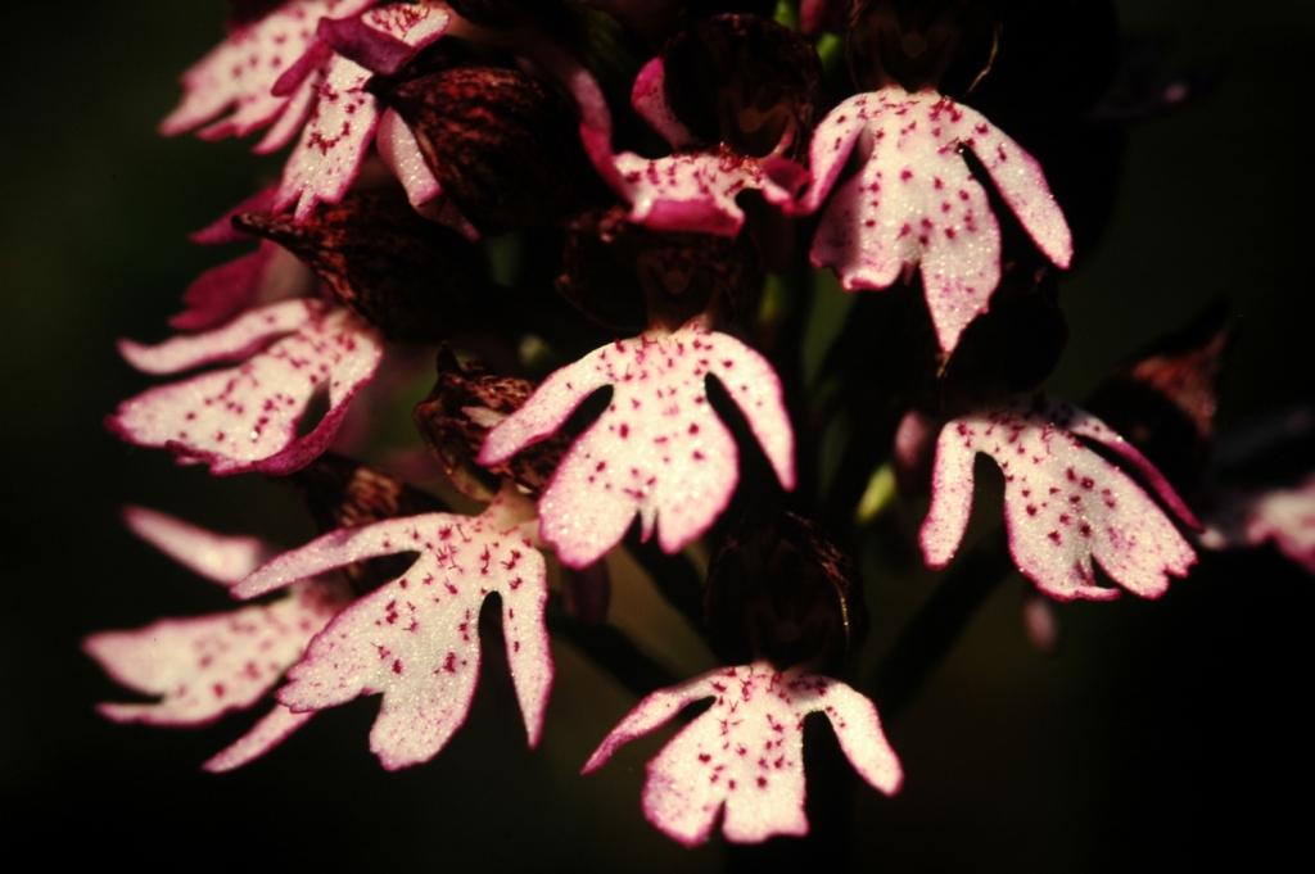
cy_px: 437
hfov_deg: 29.3
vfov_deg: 19.7
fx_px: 2518
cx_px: 658
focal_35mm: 69
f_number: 5.6
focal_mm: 46
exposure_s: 1/5
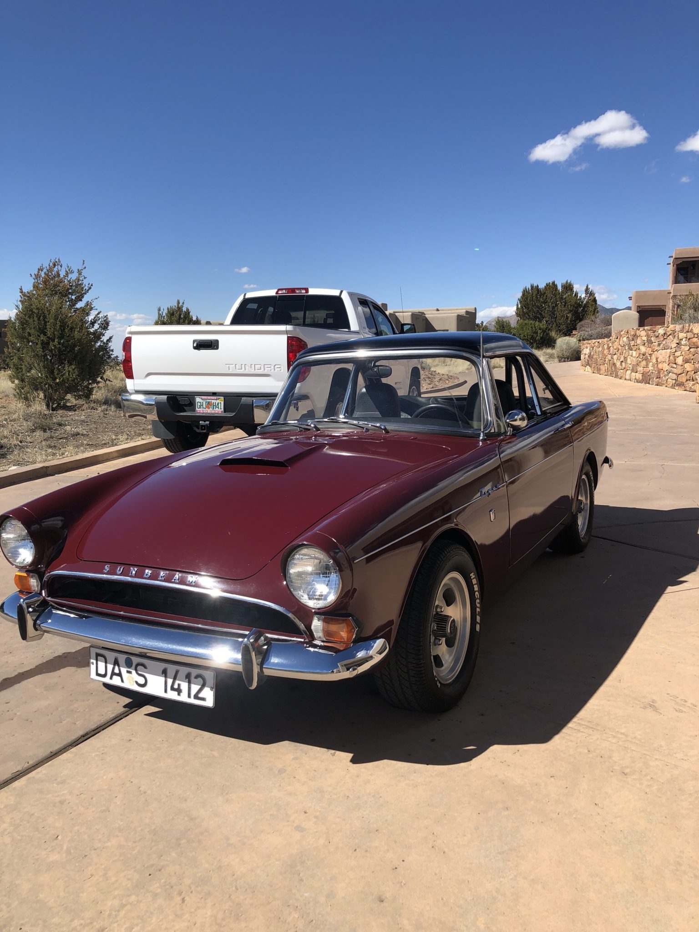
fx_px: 754
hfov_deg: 49.7
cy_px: 466
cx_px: 350
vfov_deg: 63.4
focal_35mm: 28
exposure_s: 1/2088
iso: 20
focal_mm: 3.99
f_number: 1.8
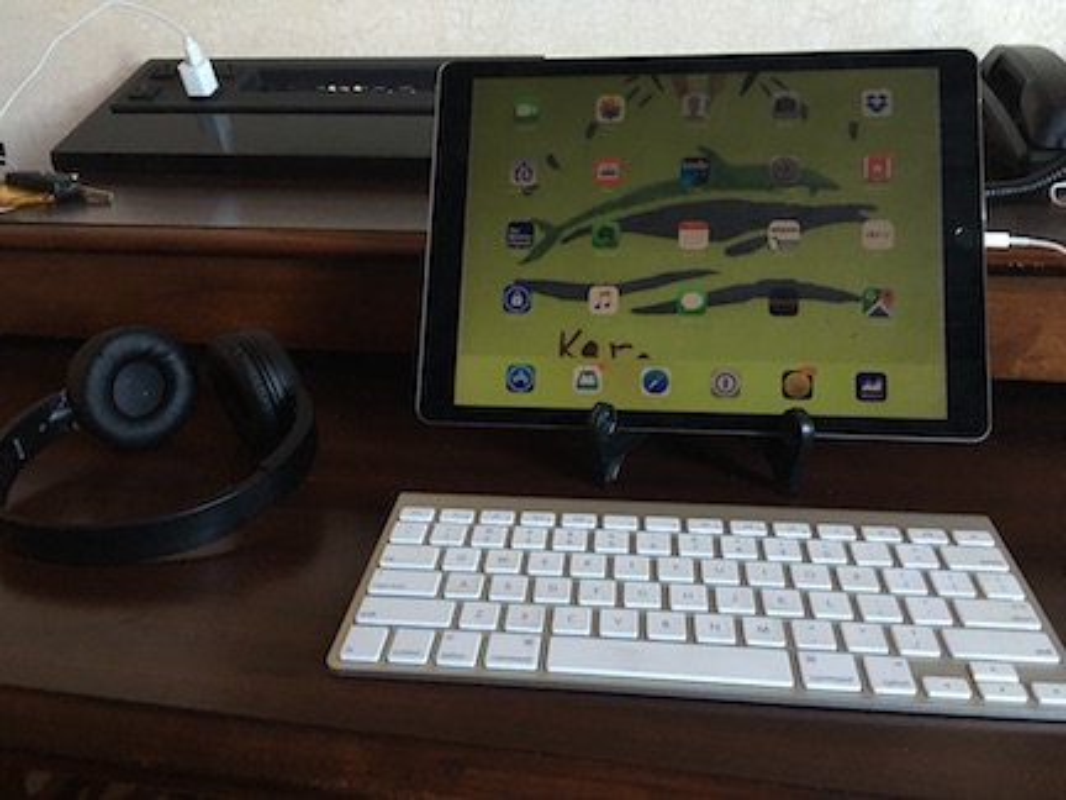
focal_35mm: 29
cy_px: 400
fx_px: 893
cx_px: 533
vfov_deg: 48.2
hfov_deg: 61.7
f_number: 2.2
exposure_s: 1/4
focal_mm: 4.15
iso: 64
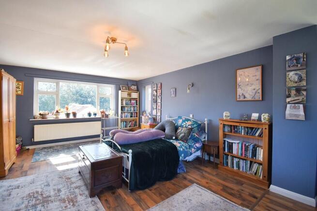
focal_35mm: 15
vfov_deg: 77.4
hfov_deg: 100.4
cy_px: 106
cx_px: 158
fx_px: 132
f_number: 4.5
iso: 100
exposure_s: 1/50
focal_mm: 10
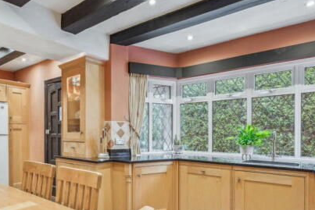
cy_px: 135
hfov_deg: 66.9
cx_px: 97
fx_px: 228
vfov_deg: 49.0
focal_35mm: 26
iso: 100
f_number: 8
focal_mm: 16
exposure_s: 1/2
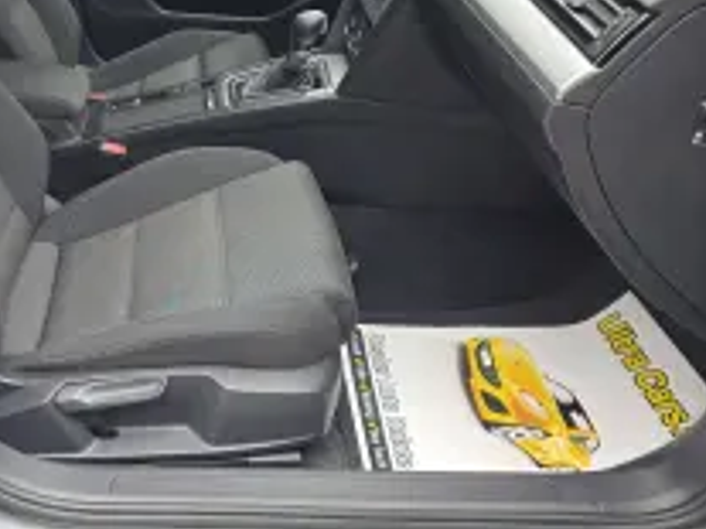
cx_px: 119
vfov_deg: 35.5
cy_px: 171
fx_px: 815
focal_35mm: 40
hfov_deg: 44.1
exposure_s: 1/100
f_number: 1.7
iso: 80
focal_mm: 6.25
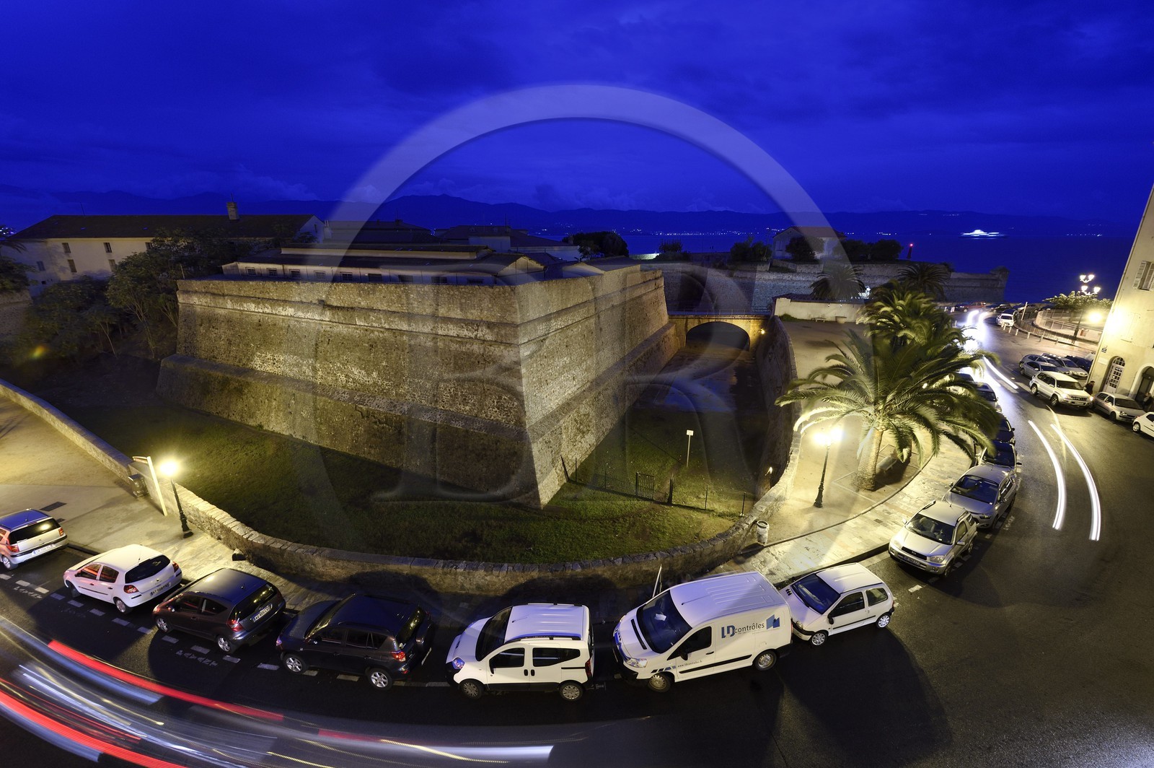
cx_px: 577
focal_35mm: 14
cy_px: 384
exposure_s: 2
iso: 500
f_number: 8
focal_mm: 14
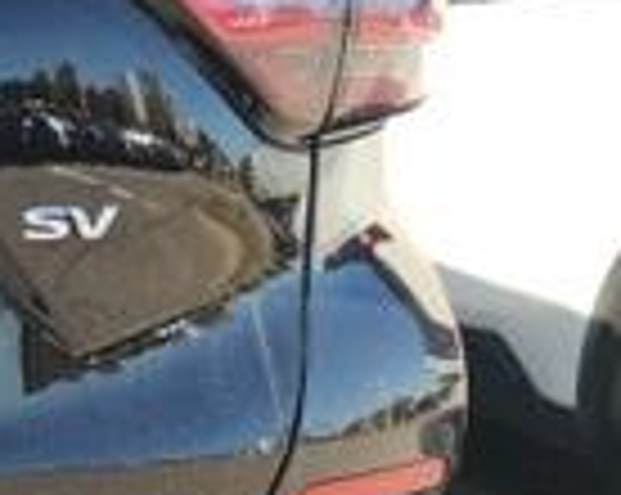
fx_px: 1505
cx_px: -504
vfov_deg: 18.7
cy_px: 261
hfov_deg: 18.3
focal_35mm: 82
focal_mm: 6.4
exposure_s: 1/305
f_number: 1.8
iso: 50
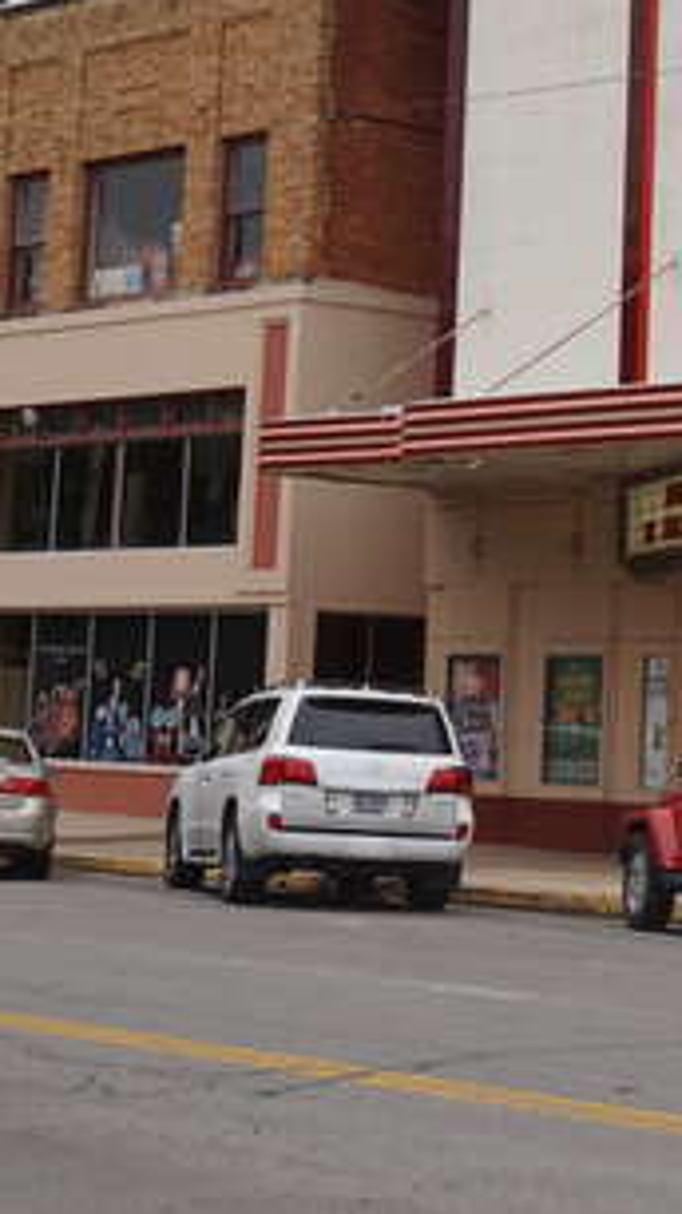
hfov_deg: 12.4
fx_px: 3036
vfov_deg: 22.2
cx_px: 888
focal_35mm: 94
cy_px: 161
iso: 100
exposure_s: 1/125
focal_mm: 23
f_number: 8
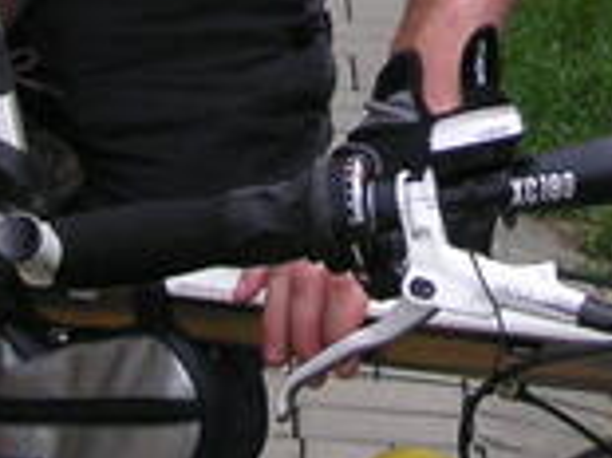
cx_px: 395
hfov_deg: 10.4
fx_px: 3374
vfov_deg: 7.6
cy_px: -272
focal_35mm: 191
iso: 50
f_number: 2.8
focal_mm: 6.1
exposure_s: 1/350
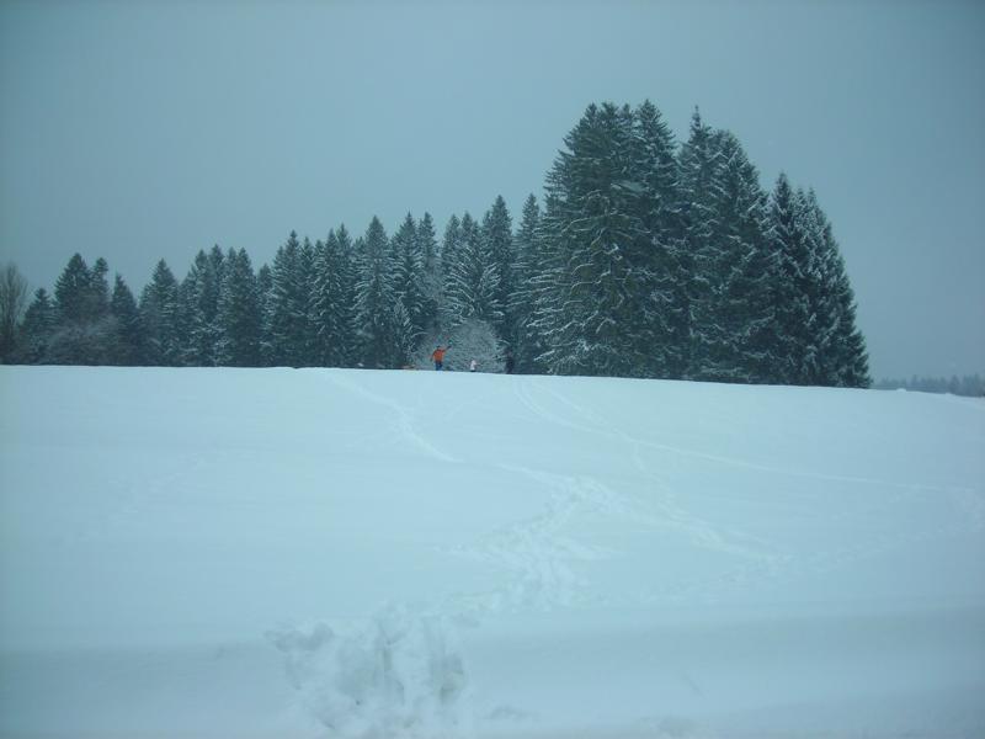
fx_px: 1081
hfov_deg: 49.0
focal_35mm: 38
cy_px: 370
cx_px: 492
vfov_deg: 37.7
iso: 50
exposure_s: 1/175
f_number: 6.4
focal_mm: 6.3
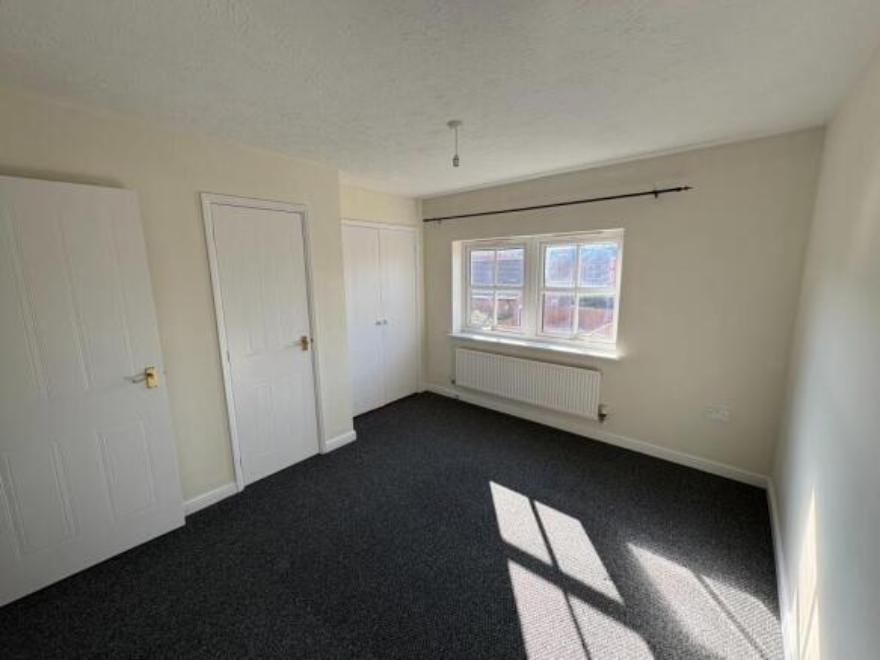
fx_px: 356
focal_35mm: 14
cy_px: 330
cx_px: 440
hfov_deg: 102.1
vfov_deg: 85.7
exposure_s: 1/205
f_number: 2.2
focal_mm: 2.22
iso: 50
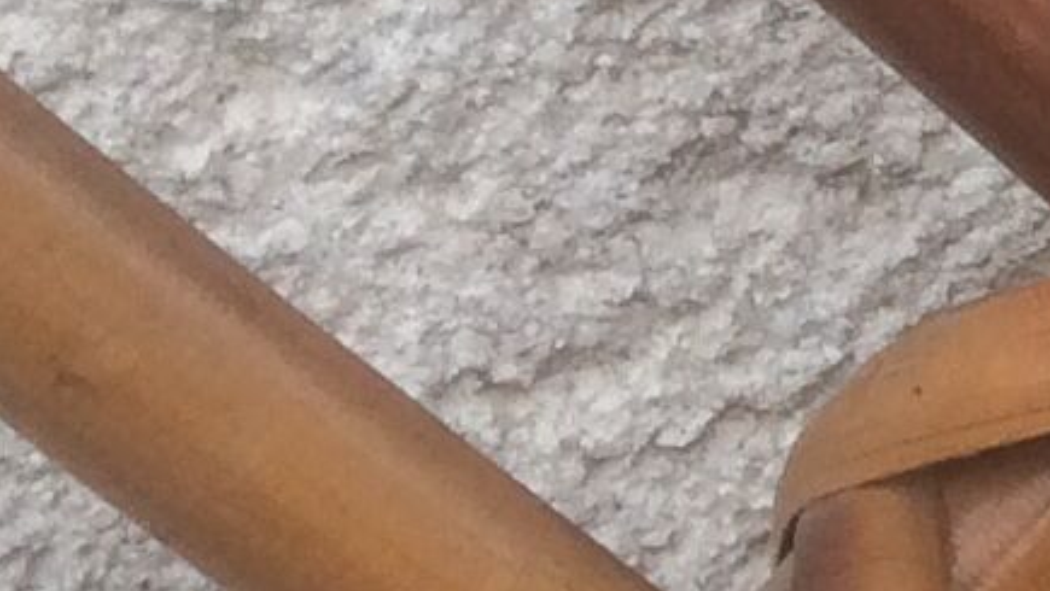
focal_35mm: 237
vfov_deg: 5.1
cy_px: -157
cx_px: 3239
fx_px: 6601
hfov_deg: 7.8
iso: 32
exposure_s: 1/201
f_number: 2.2
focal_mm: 4.15
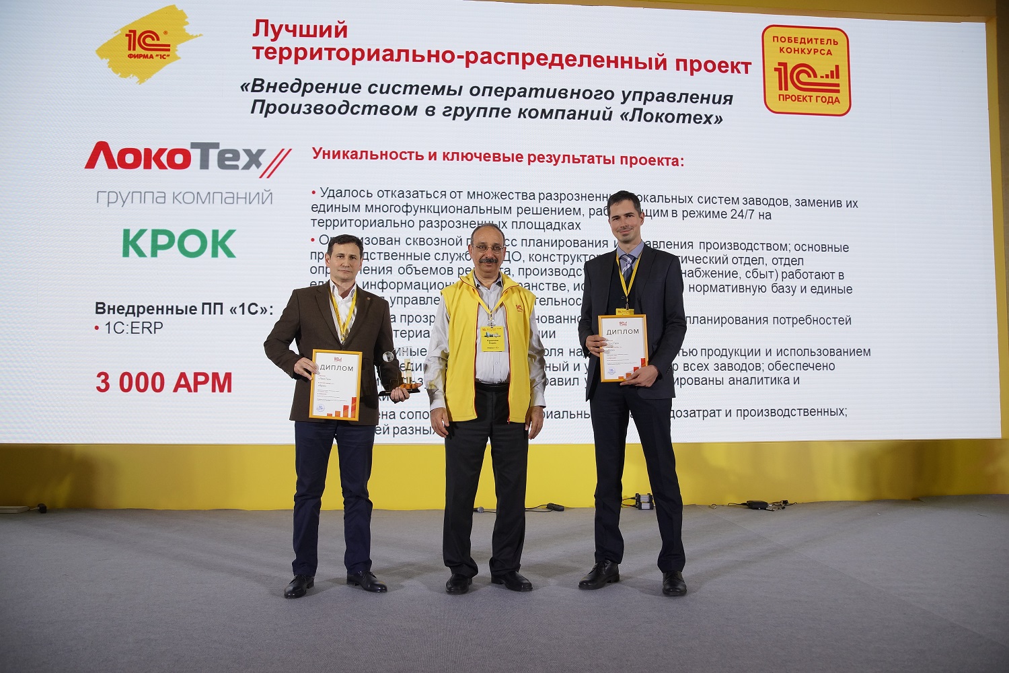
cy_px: 336
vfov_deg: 46.4
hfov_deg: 65.5
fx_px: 785
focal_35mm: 28
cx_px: 504
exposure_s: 1/400
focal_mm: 28
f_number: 3.5
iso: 1000
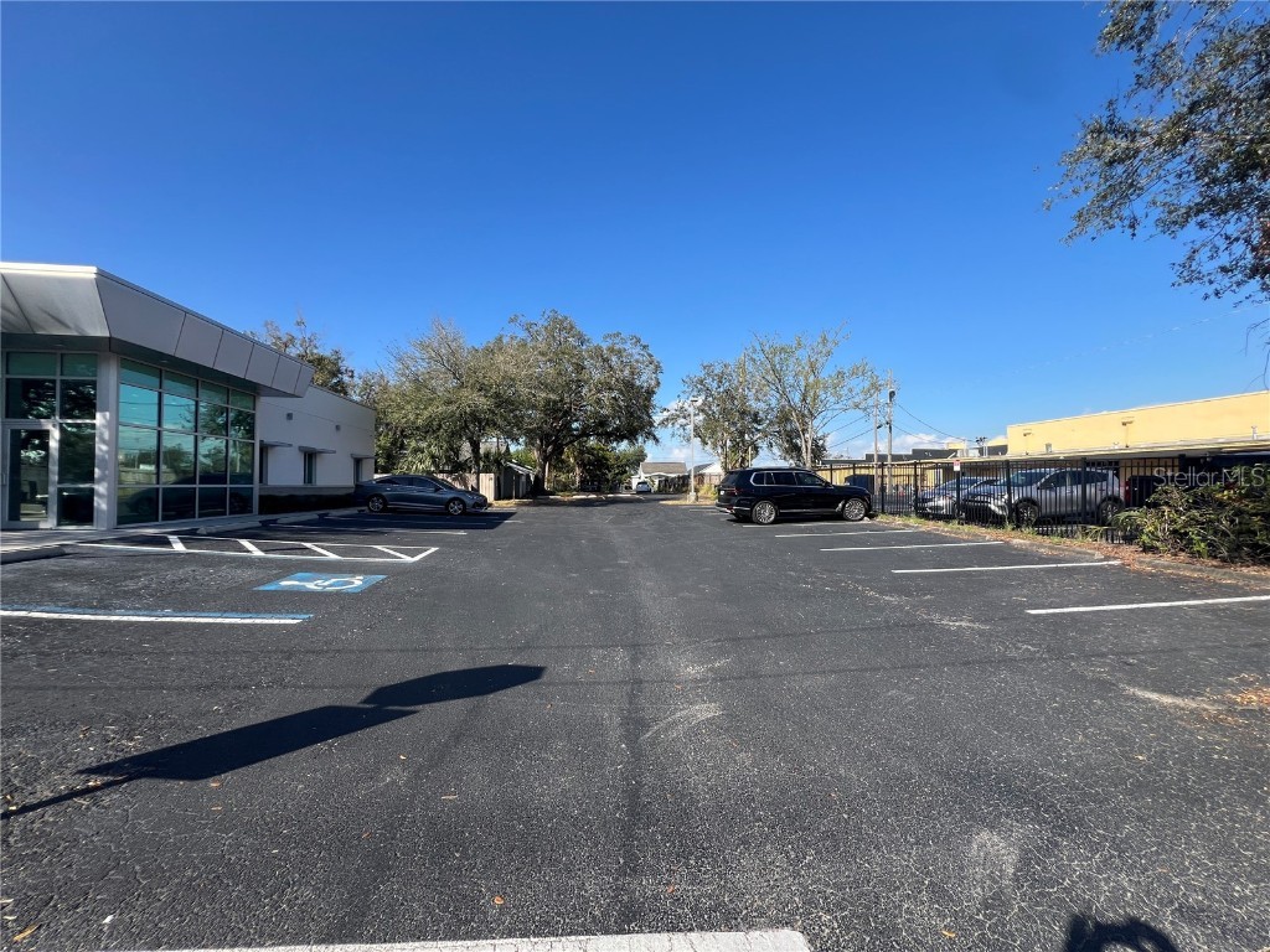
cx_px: 635
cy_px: 476
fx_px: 477
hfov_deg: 106.2
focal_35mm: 13
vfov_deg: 89.9
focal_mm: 1.57
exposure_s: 1/1074
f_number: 1.8
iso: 32
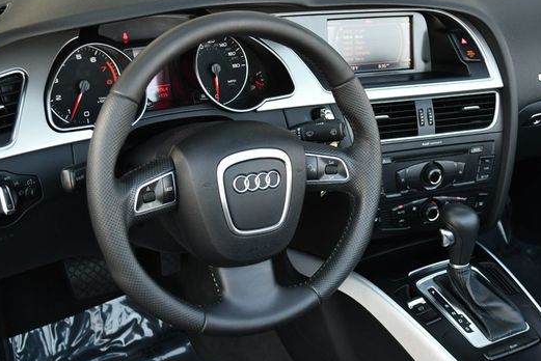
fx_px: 887
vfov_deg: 23.0
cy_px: 177
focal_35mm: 59
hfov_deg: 33.9
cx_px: 304
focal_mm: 24
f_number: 4
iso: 640
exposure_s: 1/250
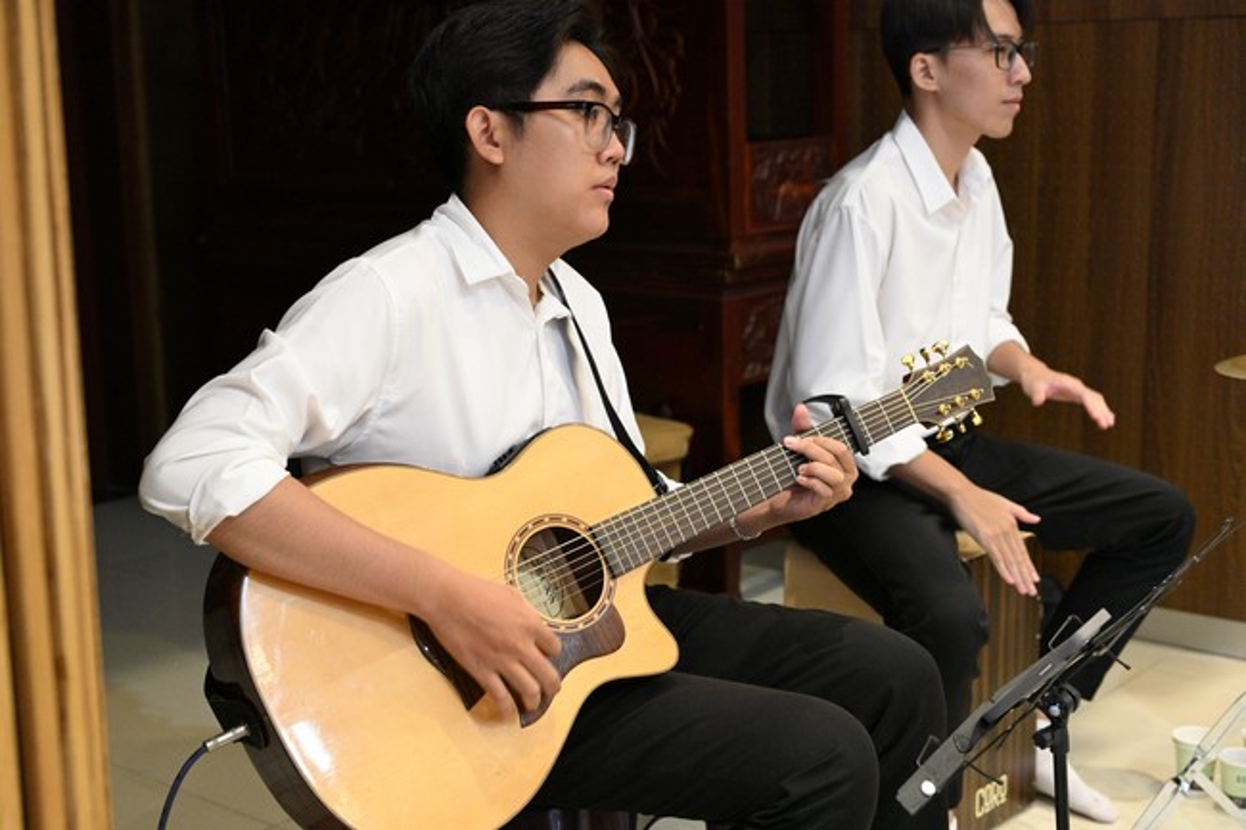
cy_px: 415
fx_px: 1730
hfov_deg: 39.6
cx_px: 623
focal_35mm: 50
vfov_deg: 27.0
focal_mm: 50
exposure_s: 1/160
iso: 8000
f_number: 4
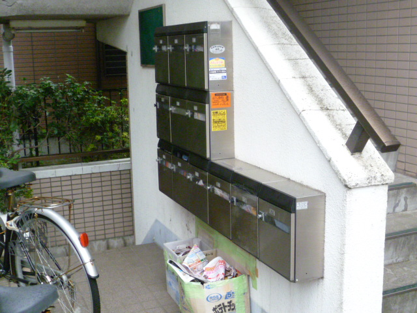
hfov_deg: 39.7
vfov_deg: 30.3
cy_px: 156
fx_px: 578
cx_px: 208
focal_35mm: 48
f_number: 3.5
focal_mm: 8.6
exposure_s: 1/250
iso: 800
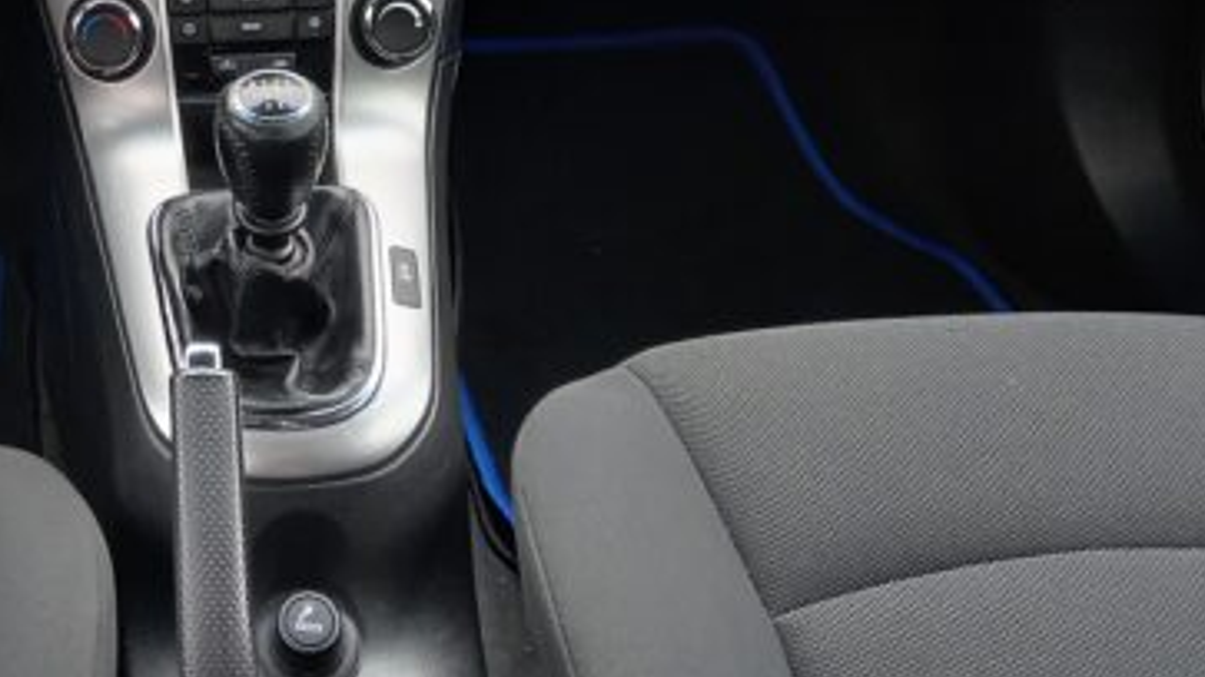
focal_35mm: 60
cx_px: 202
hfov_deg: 33.6
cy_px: -209
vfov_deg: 18.6
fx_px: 1917
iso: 100
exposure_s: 1/50
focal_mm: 4.6
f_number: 2
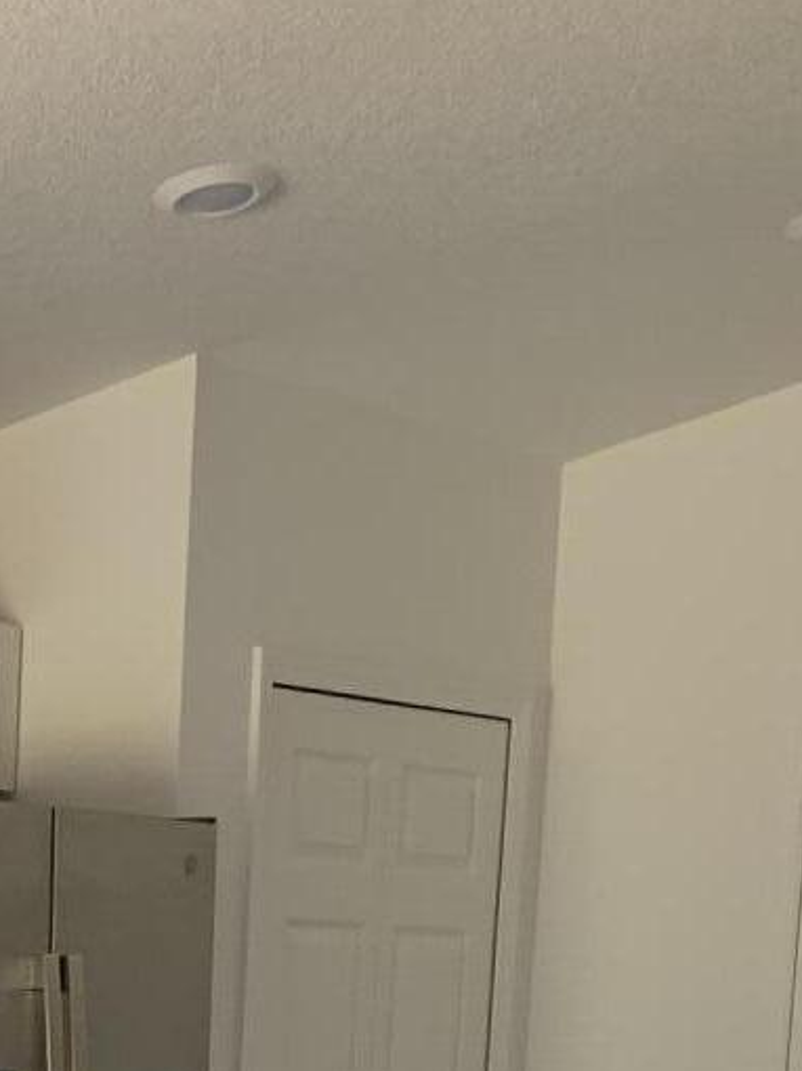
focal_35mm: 102
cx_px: -143
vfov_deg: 17.4
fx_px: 3154
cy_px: 1588
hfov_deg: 14.1
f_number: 1.8
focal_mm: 4.25
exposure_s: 1/60
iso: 100
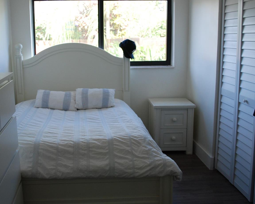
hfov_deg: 42.6
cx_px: 96
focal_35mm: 43
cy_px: 89
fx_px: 325
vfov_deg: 34.9
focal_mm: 22
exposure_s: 1/40
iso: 400
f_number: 4
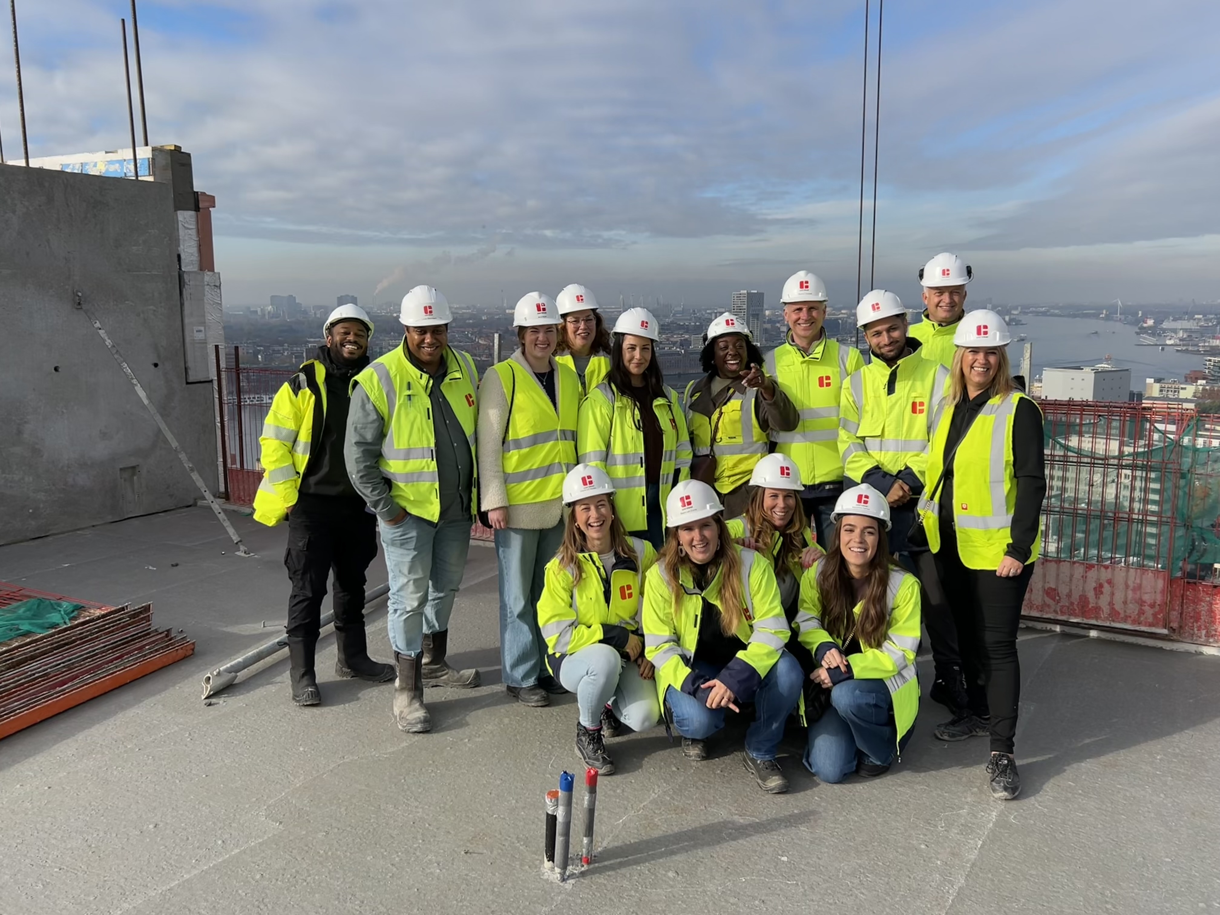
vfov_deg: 53.1
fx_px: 916
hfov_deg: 67.3
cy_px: 458
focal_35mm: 26
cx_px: 610
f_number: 1.5
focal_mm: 5.7
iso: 50
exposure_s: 1/4115
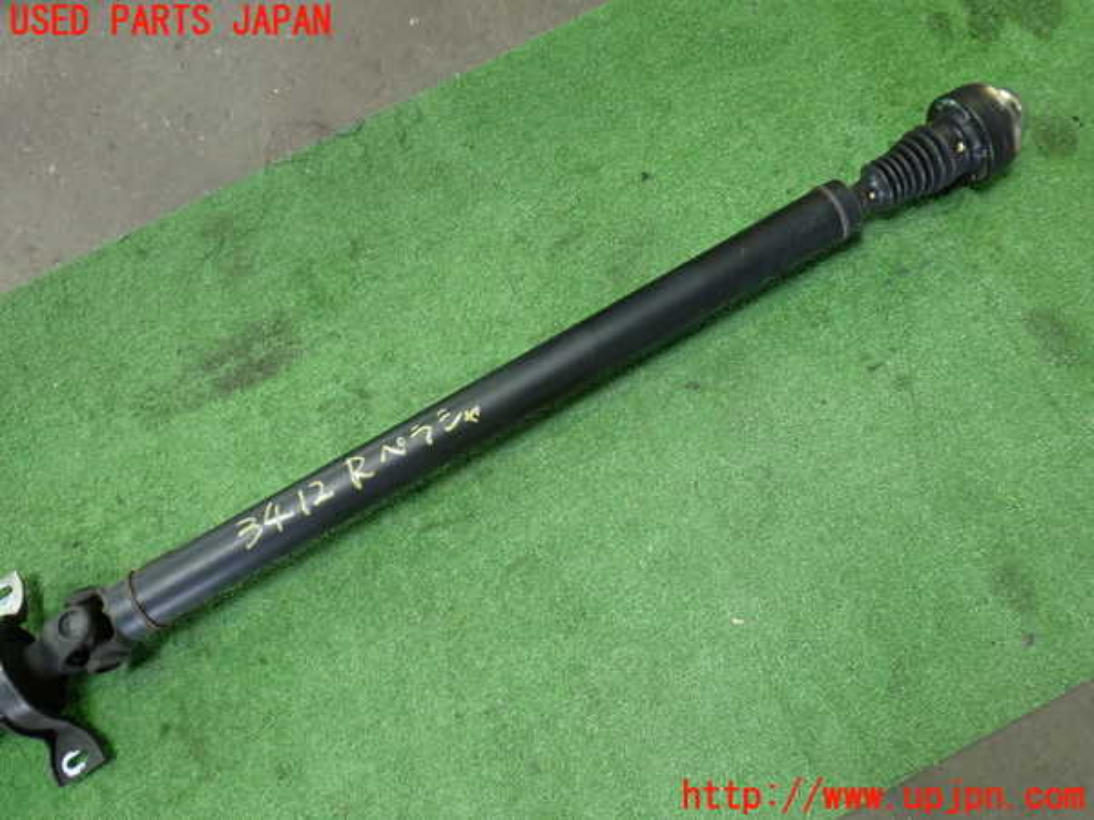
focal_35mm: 30
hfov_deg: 60.0
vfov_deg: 46.8
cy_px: 410
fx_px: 948
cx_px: 547
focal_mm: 5.4
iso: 250
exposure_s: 1/30
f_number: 2.3
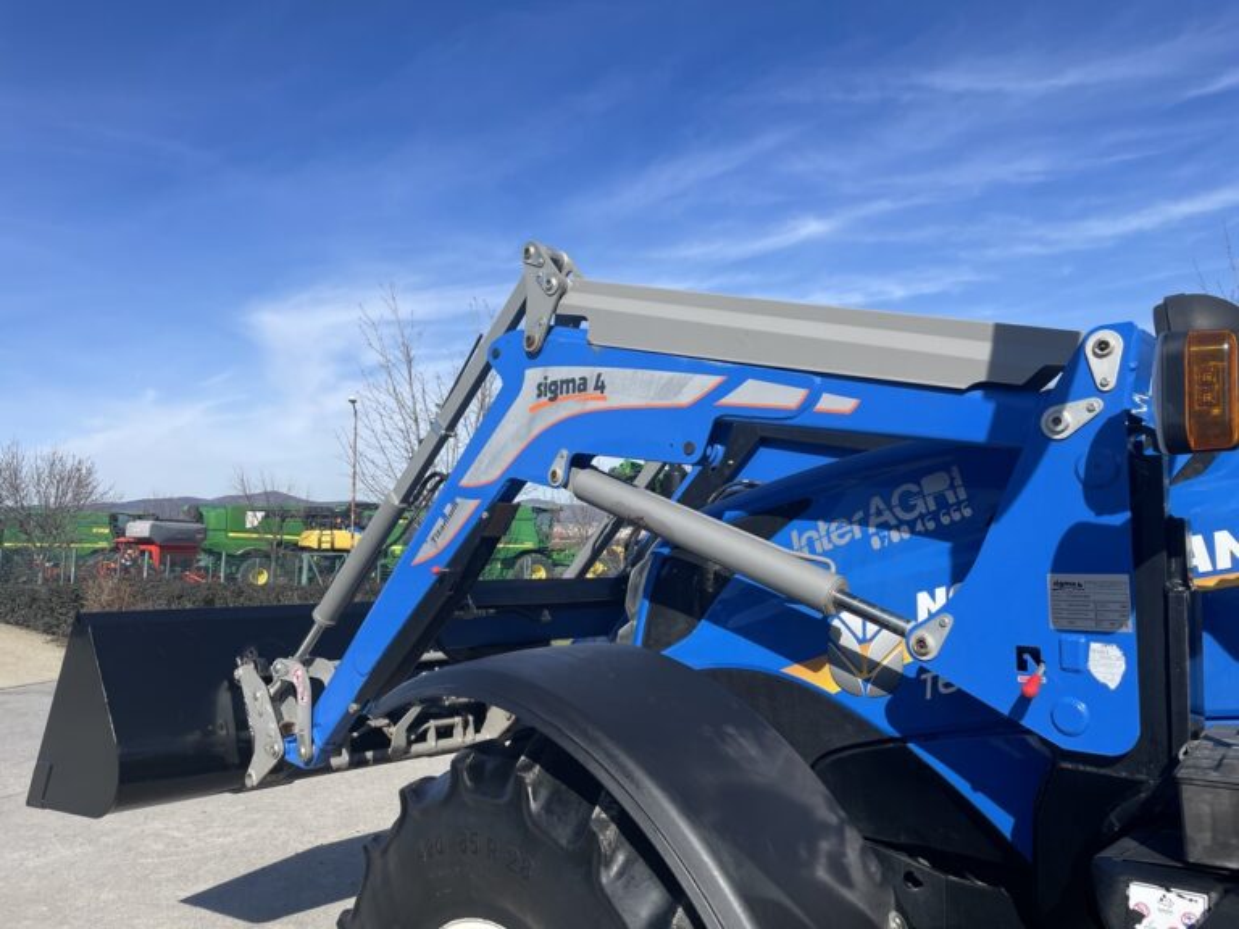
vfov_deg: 53.1
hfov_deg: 67.3
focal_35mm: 26
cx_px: 620
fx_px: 931
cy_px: 464
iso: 32
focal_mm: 4.2
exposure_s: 1/3610
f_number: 1.6
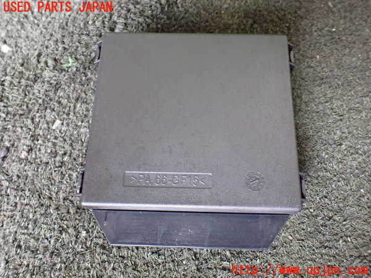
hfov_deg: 60.0
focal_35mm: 30
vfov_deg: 46.8
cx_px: 186
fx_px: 322
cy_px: 139
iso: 800
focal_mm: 5.4
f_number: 2.3
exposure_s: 1/80
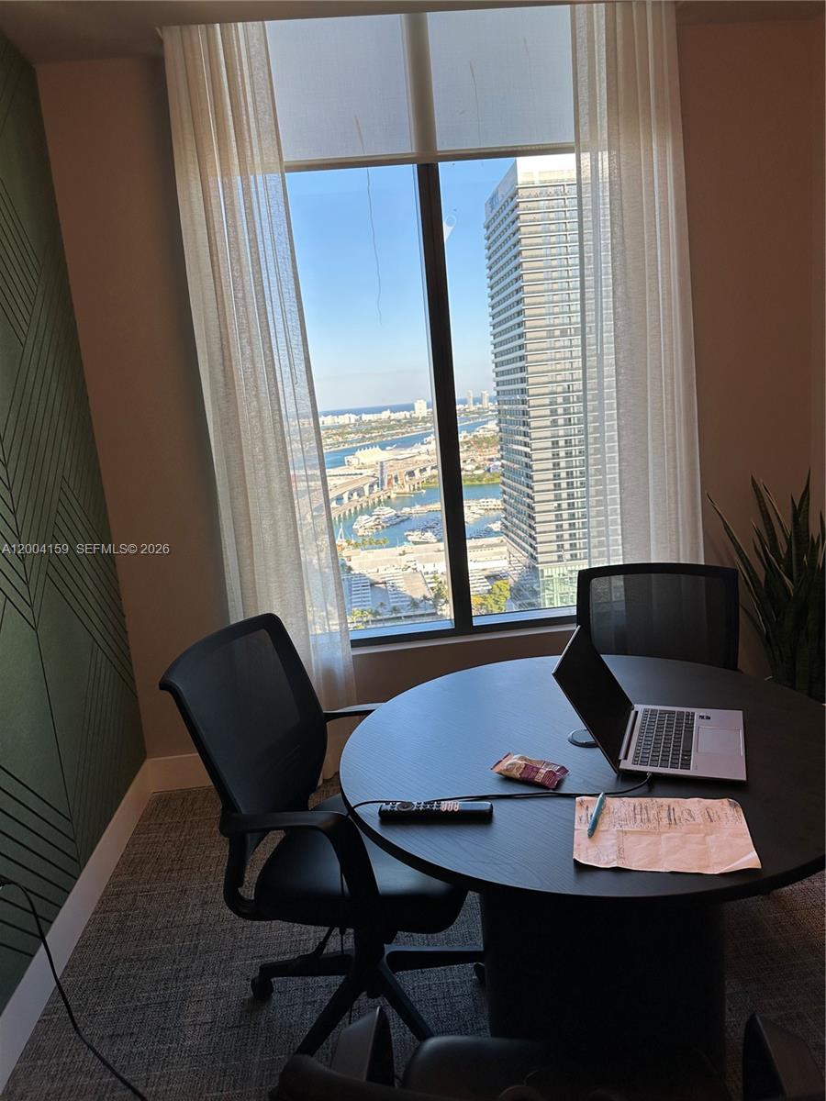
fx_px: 764
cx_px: 413
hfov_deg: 56.8
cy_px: 550
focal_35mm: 24
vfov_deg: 71.6
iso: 80
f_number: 1.78
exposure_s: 1/406
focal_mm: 6.86
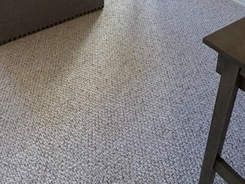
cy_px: -75
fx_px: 326
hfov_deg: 41.2
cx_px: 115
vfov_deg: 25.5
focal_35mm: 46
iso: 320
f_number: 2.2
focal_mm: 2.22
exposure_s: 1/120
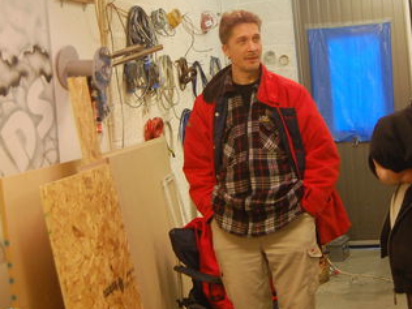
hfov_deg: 28.9
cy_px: 81
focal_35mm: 67
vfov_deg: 21.8
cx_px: 248
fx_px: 797
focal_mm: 23
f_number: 3.8
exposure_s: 1/15
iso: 800
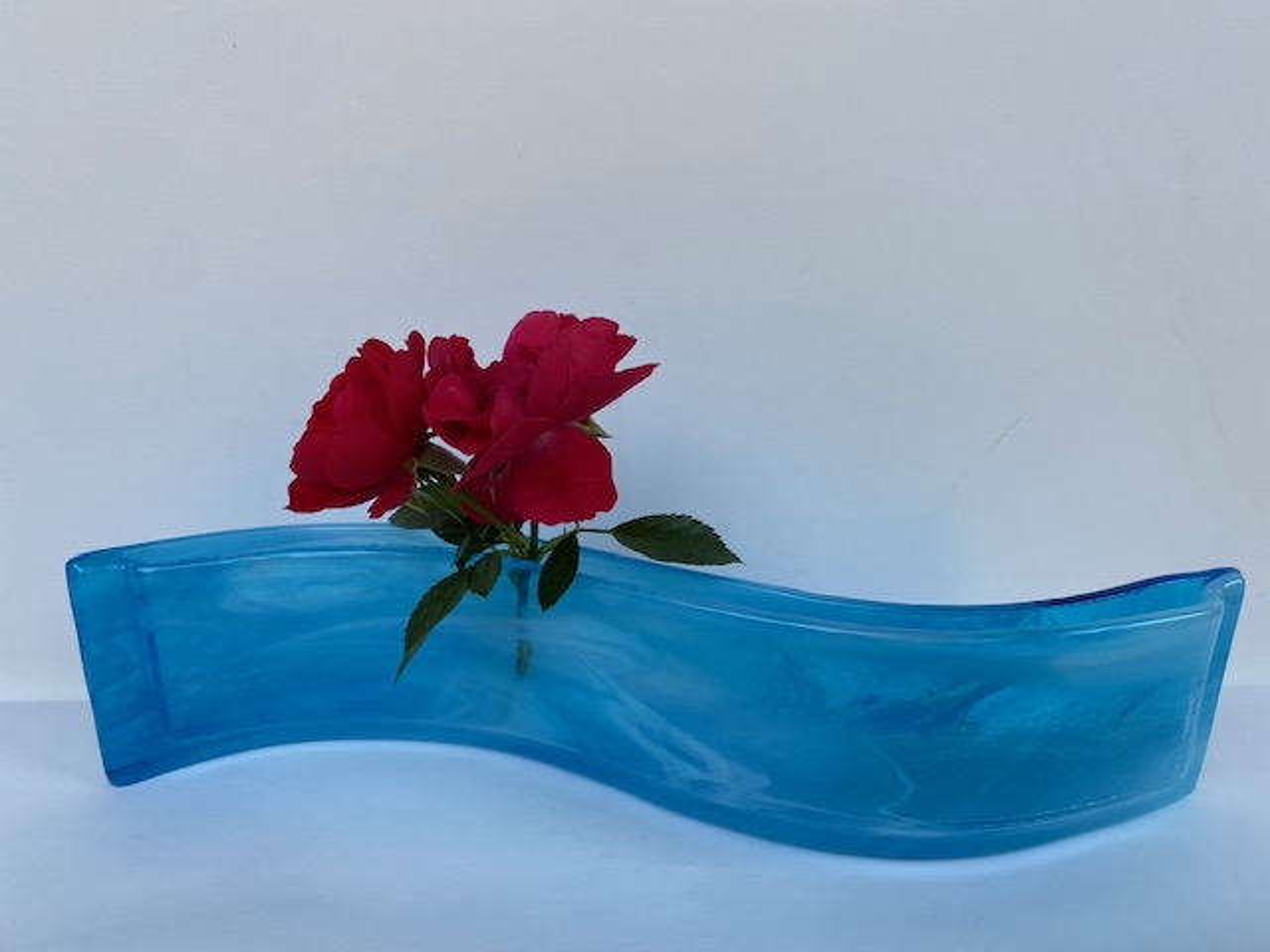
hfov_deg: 67.3
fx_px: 954
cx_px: 635
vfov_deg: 53.1
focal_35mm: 26
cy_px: 476
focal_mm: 4.25
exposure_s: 1/122
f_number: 1.8
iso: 40
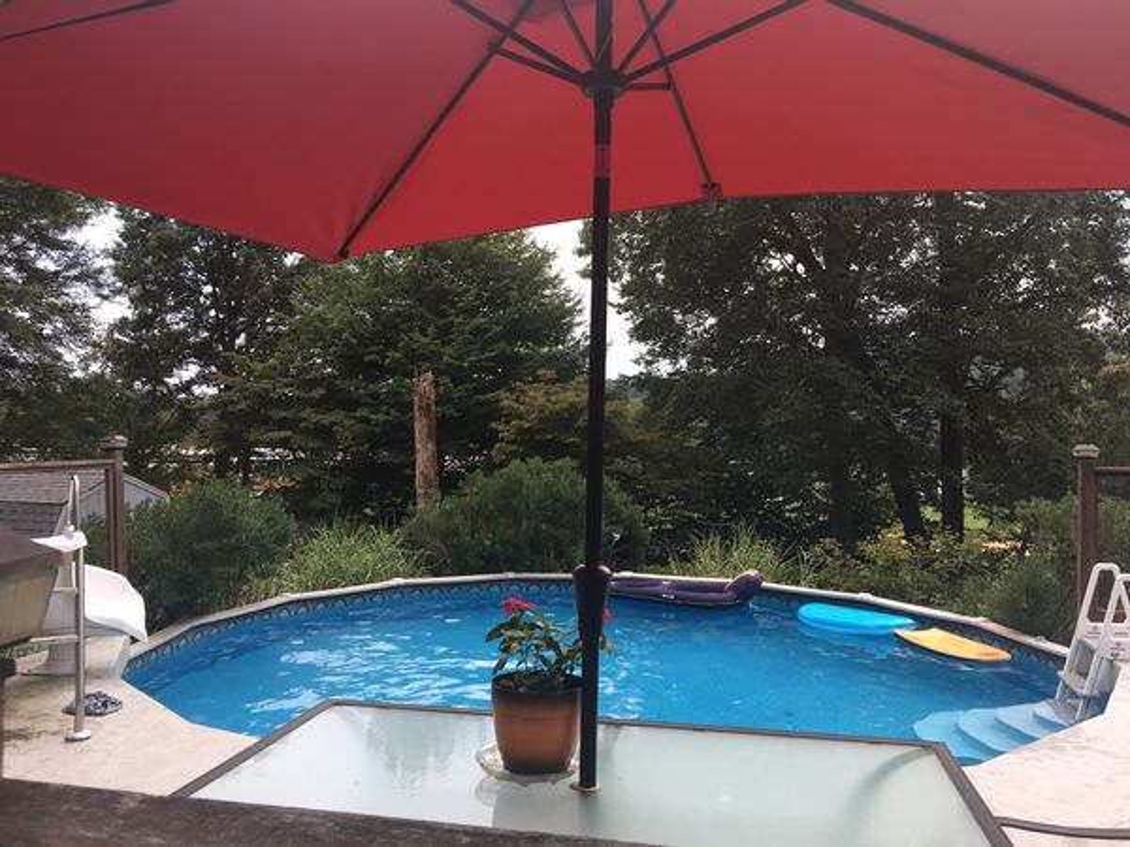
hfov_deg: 61.7
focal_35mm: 29
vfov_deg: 48.2
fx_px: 947
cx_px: 565
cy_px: 424
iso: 25
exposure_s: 1/144
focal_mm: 4.15
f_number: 2.2
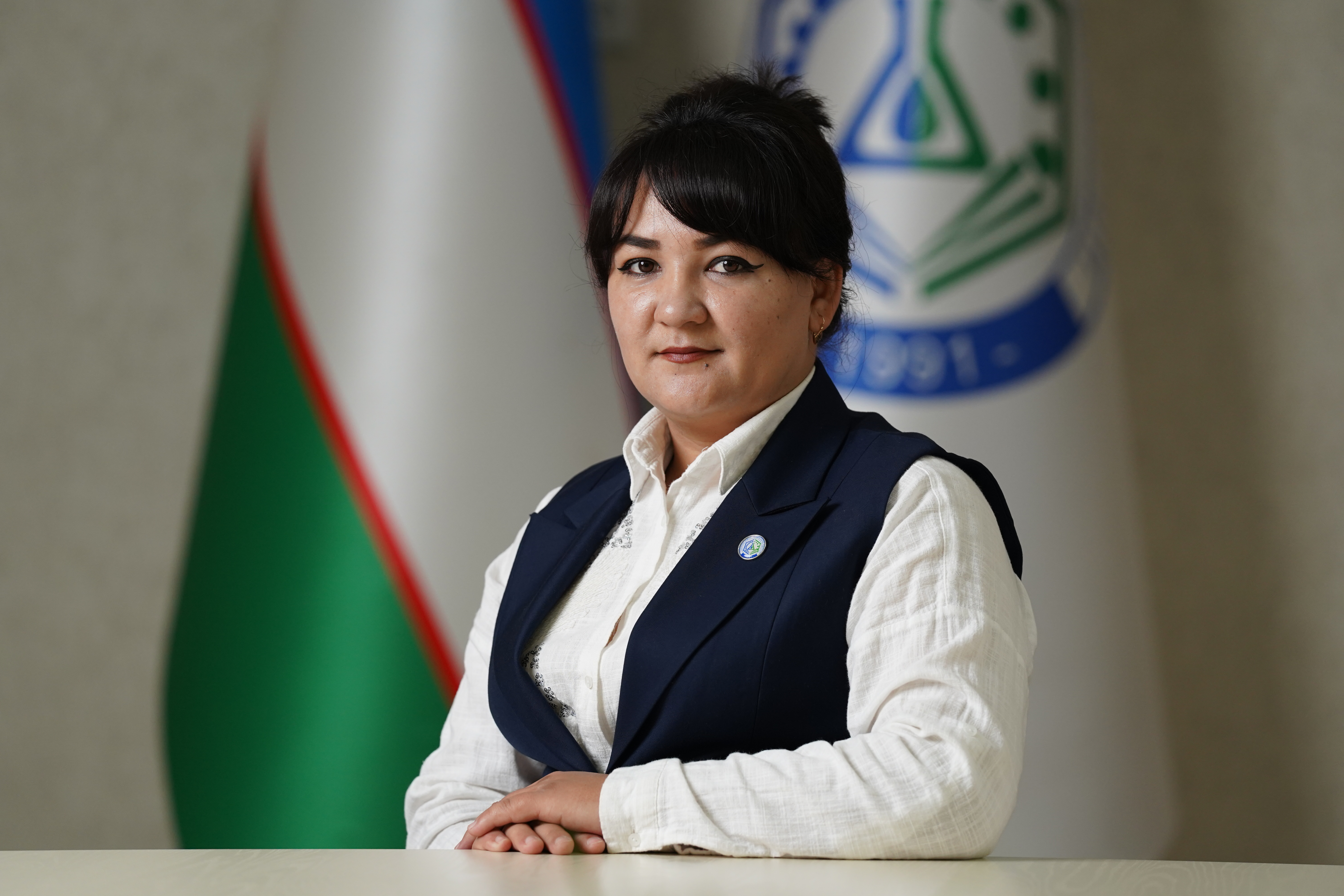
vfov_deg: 7.5
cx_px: 672
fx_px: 6869
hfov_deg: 11.2
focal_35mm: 184
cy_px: 448
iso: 1600
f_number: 4
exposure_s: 1/250
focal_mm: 184
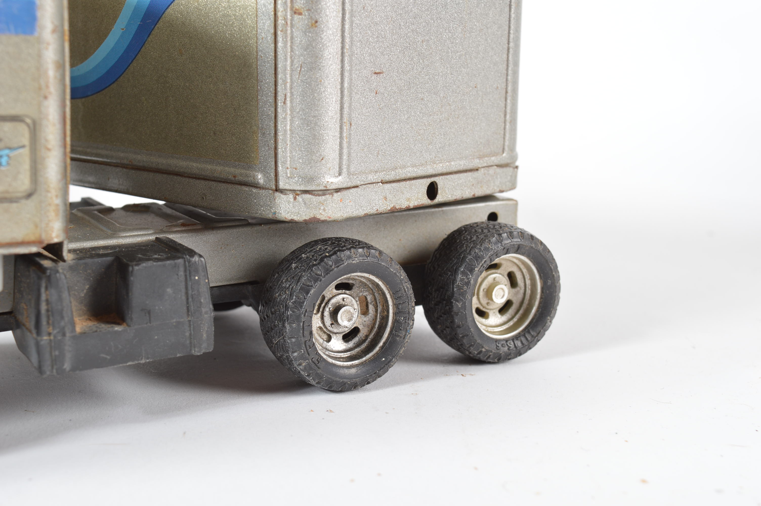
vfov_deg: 25.0
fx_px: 1140
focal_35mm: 54
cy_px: 253
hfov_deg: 36.9
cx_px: 380
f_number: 10
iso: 100
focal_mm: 36
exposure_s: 1/125
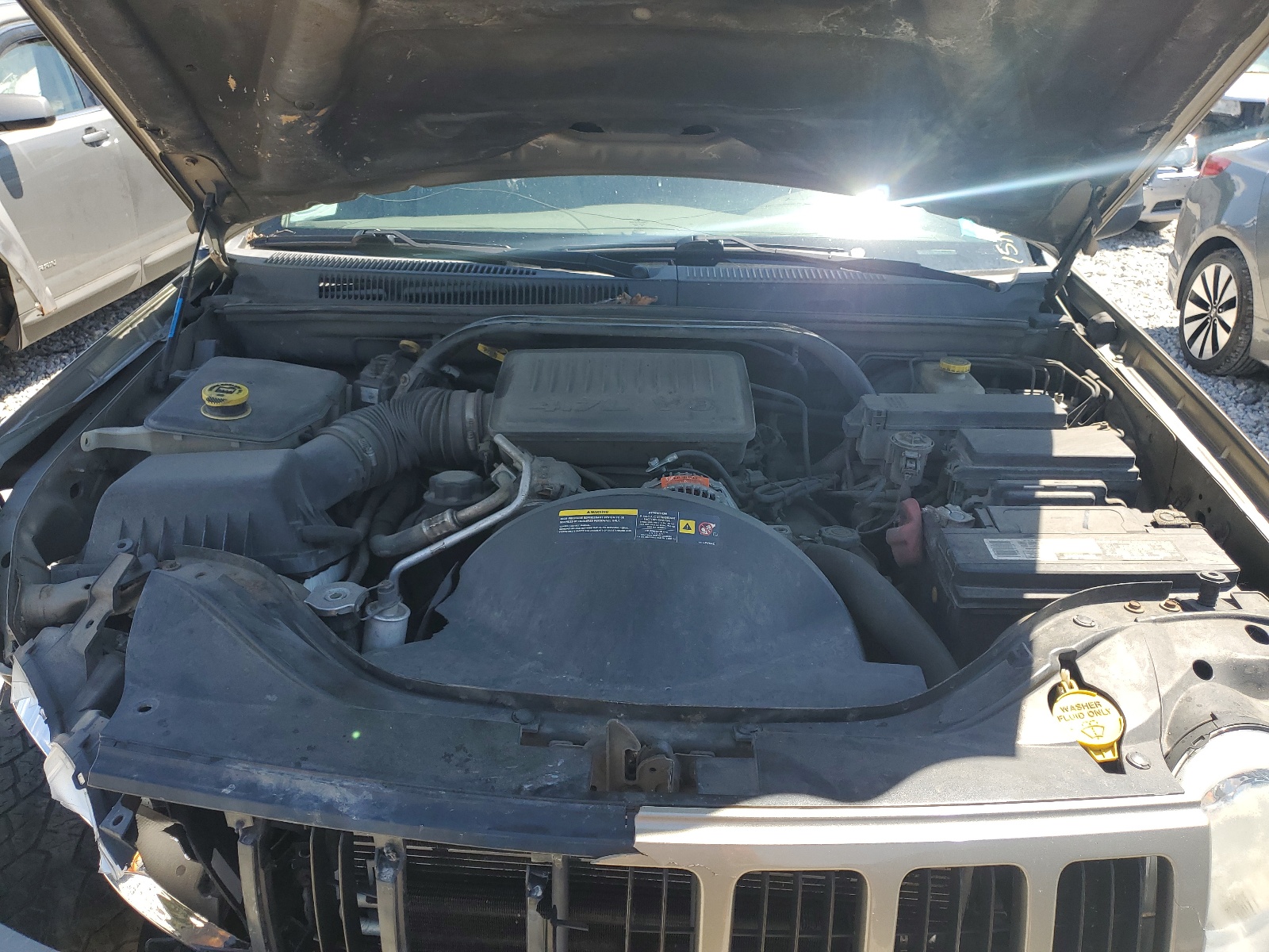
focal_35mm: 26
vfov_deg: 53.1
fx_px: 953
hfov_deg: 67.3
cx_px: 634
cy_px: 476
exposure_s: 1/1000
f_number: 1.5
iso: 50
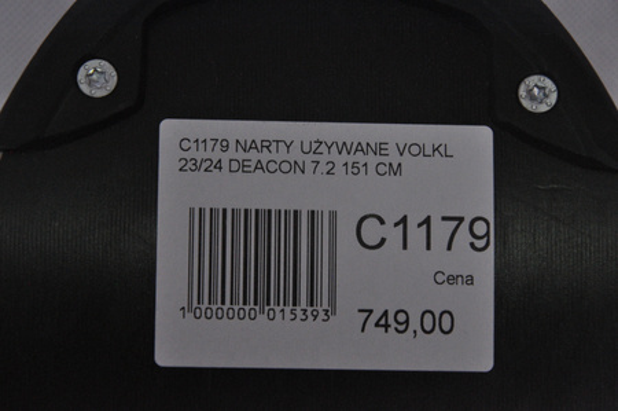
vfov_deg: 8.7
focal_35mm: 158
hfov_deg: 13.1
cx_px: 309
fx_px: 2701
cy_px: 206
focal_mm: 105
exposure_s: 1/125
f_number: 11
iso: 3200
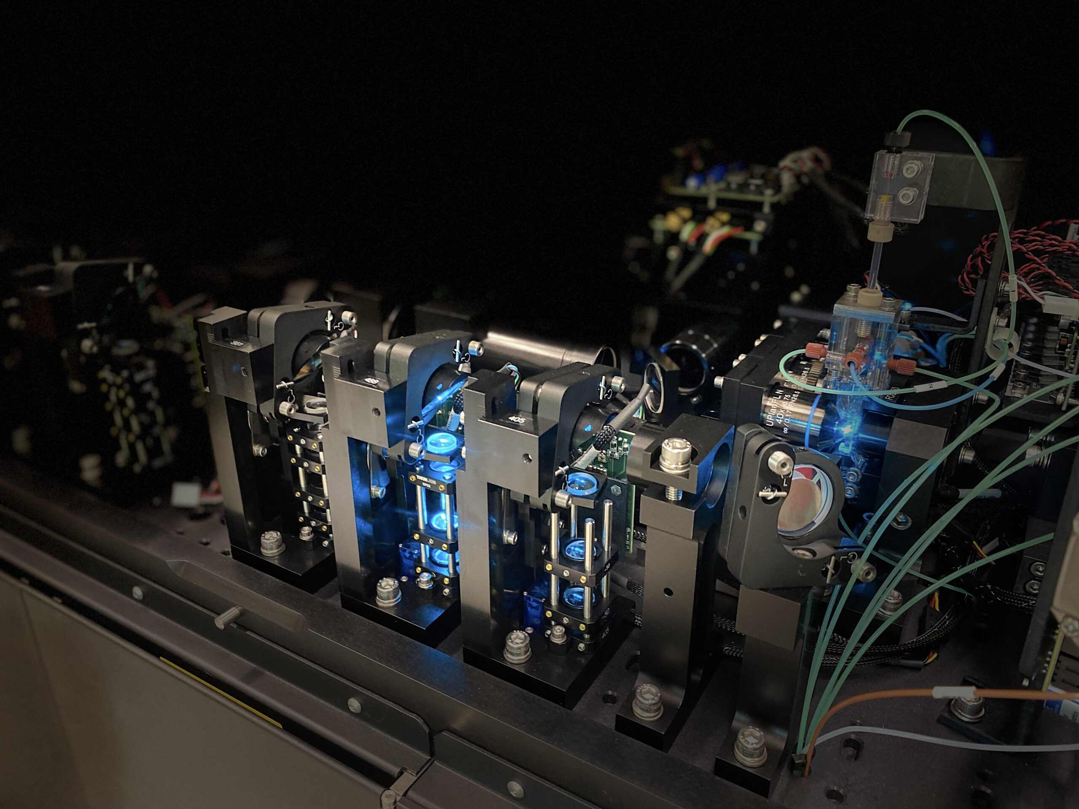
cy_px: 404
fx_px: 810
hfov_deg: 67.3
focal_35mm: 26
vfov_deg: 53.1
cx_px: 540
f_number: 1.8
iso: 500
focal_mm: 4.25
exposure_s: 1/30
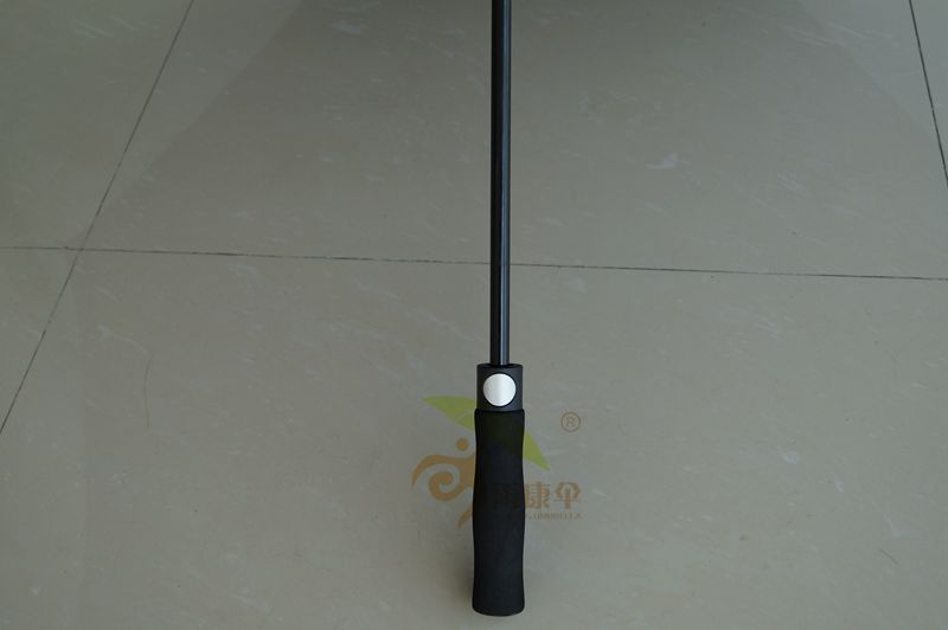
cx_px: 474
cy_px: 315
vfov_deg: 29.8
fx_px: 1184
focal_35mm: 45
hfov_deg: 43.6
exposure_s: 1/80
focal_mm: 30
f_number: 5
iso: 100
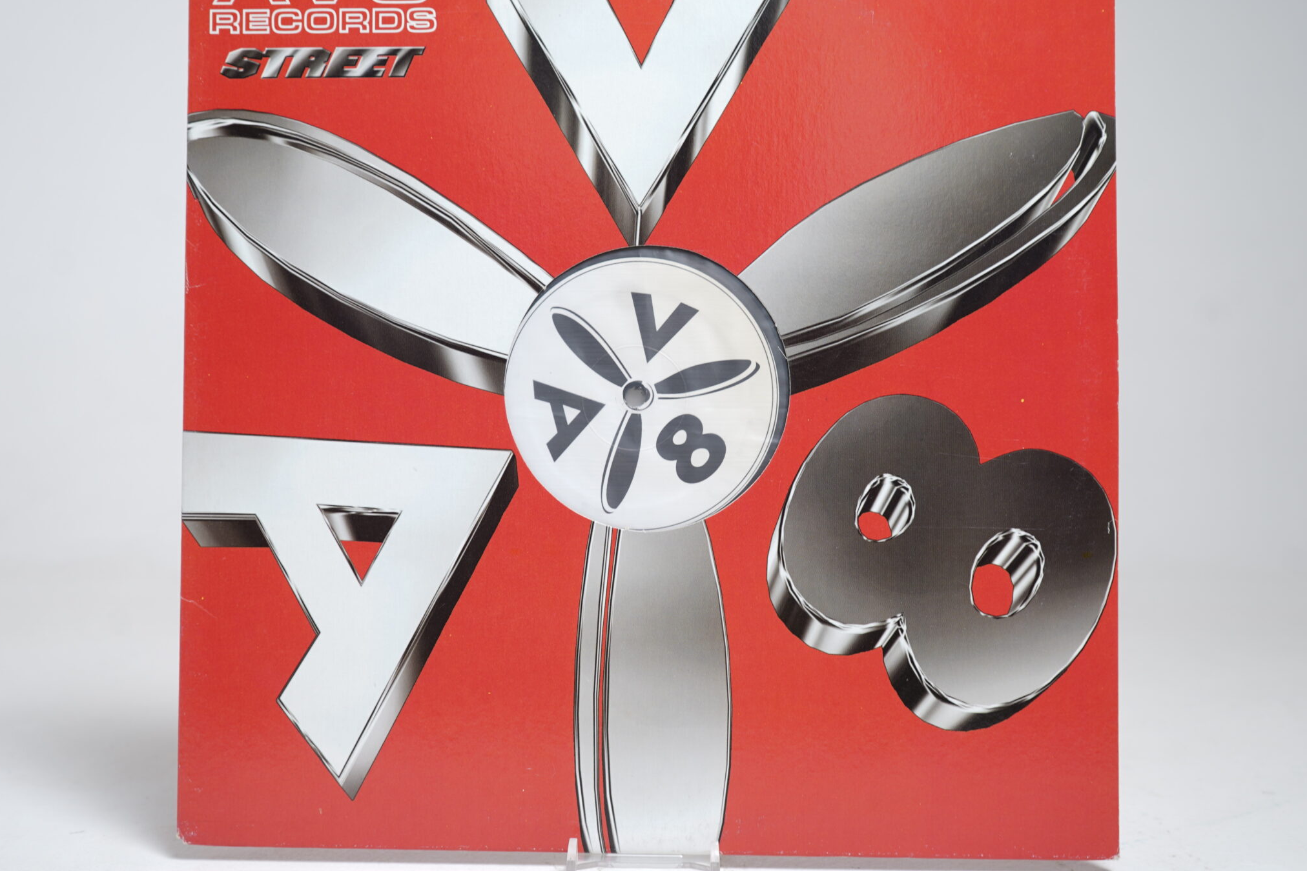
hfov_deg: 45.4
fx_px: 1561
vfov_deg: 31.2
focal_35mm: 43
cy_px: 400
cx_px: 652
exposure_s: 1/5
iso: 64
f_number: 5
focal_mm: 34
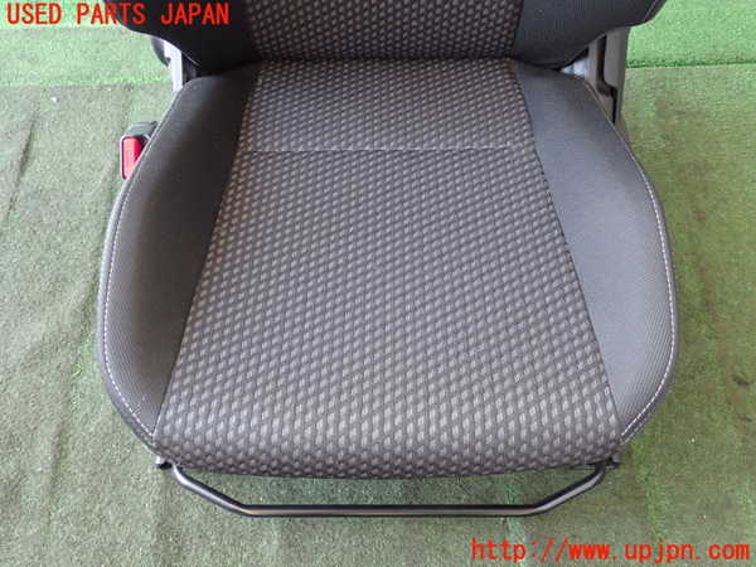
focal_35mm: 38
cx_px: 378
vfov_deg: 37.7
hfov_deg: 49.0
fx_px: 830
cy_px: 284
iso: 640
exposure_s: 1/40
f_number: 2.7
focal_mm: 6.83
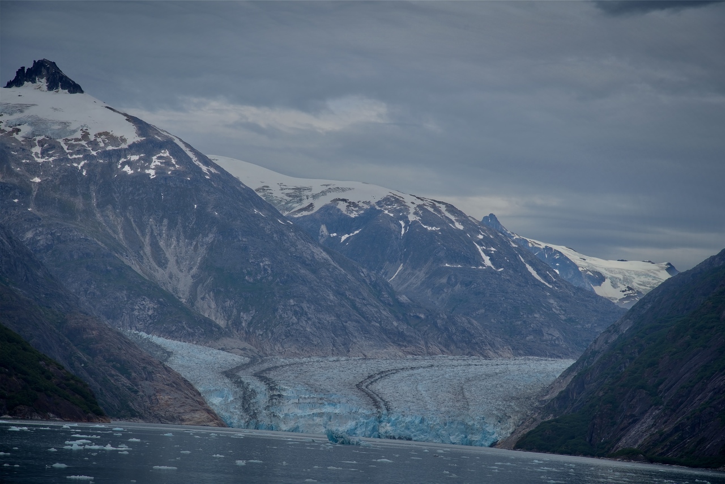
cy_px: 242
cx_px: 362
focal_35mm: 120
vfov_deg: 11.4
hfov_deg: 17.1
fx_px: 2417
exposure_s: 1/320
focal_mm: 120
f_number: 9
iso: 100
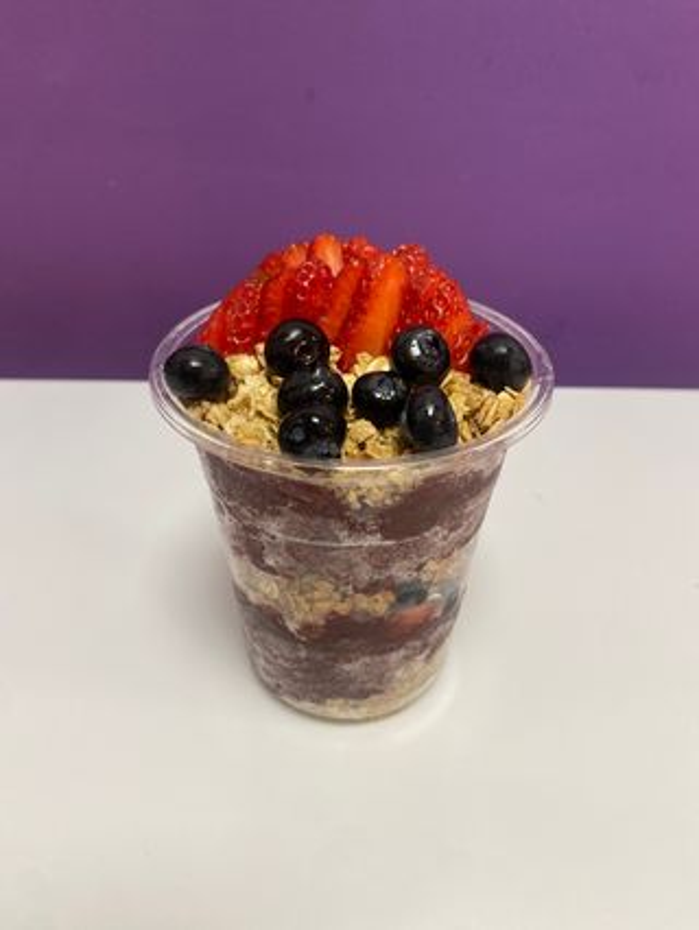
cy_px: 465
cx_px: 350
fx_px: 699
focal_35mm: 26
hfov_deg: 53.1
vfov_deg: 67.3
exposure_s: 1/100
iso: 125
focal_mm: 4.25
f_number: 1.8
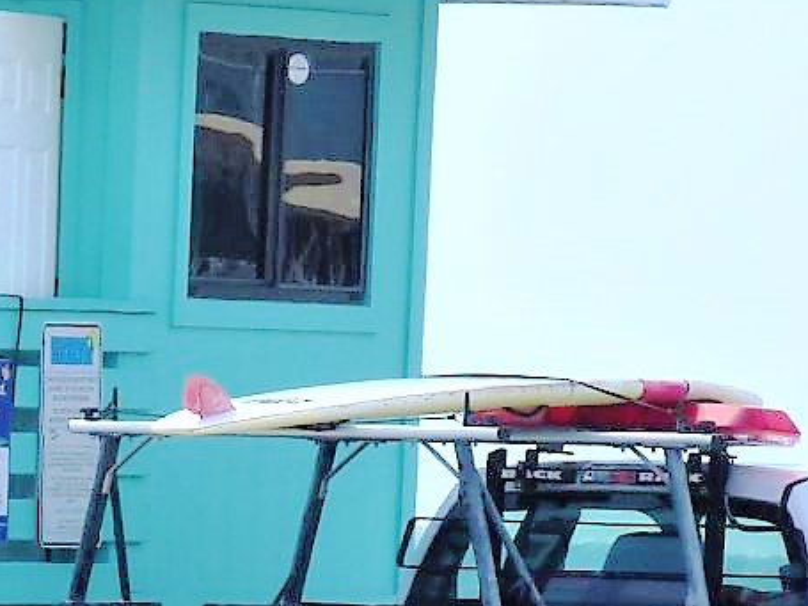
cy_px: 649
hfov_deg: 2.6
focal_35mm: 753
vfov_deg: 2.0
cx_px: -147
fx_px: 17572
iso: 100
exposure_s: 1/640
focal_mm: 38.3
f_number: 5.5
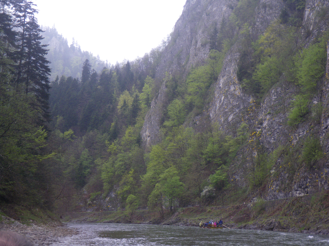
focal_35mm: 62
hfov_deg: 31.2
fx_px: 589
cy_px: 123
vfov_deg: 23.7
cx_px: 164
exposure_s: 1/80
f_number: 4.6
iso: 160
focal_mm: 11.1
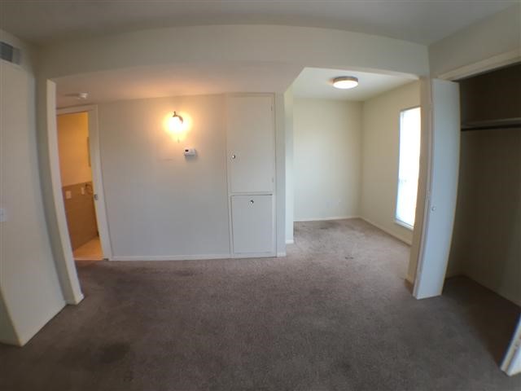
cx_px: 260
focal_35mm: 29
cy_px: 196
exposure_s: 1/30
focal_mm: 4.15
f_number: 2.2
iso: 64
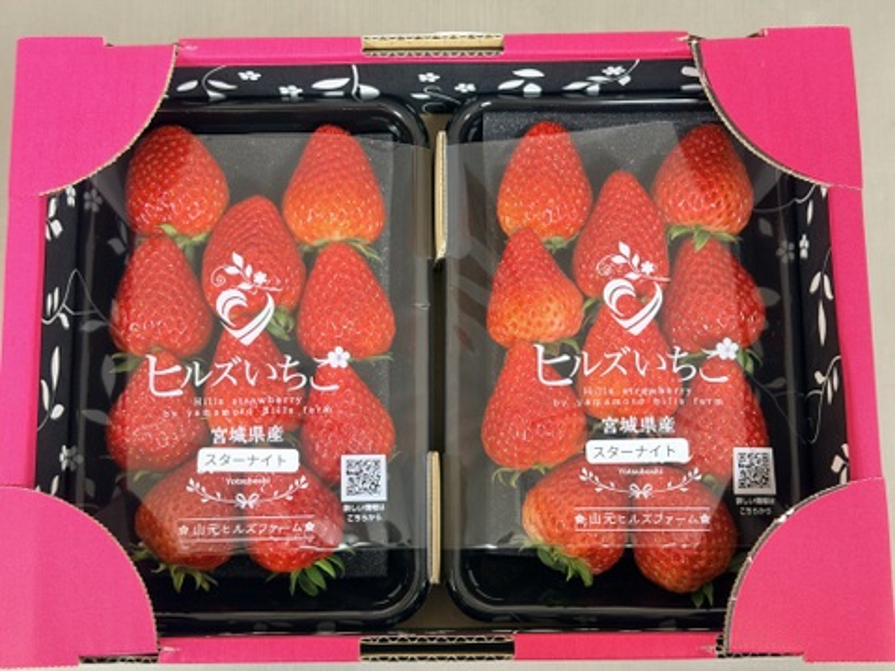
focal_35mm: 48
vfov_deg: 30.3
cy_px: 336
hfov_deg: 39.7
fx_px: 1241
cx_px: 448
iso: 200
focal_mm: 6.76
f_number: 1.78
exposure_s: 1/33
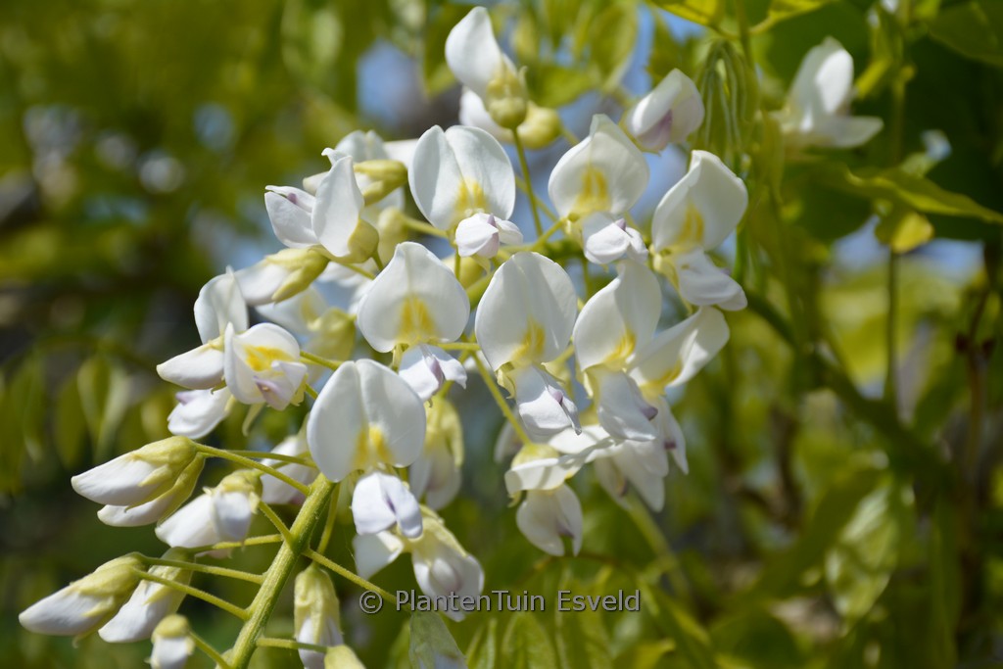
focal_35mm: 93
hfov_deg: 21.9
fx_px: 2591
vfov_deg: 14.7
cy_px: 334
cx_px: 502
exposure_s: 1/800
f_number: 7.1
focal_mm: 62
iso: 200
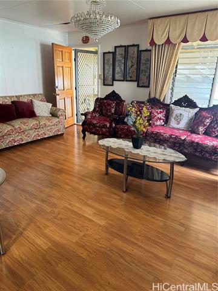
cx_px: 109
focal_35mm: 24
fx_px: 202
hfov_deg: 56.8
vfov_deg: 71.6
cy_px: 146
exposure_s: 1/60
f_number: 1.78
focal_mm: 6.76
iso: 320
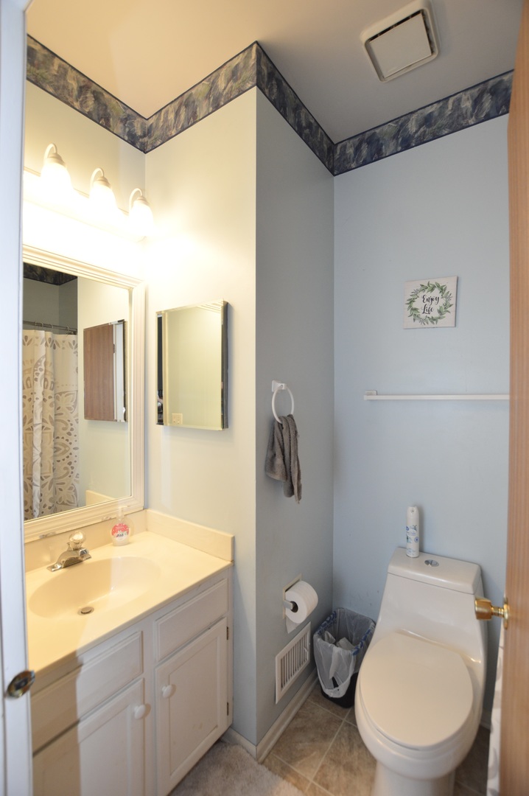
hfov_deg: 77.2
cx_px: 264
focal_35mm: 15
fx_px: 331
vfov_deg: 100.4
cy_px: 398
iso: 400
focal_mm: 10
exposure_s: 1/80
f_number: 4.5
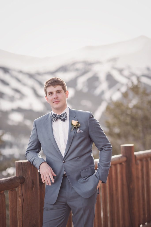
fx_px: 534
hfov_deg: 16.1
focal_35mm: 85
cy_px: 114
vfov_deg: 23.9
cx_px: 76
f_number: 2
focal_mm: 85
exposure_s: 1/1000
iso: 200
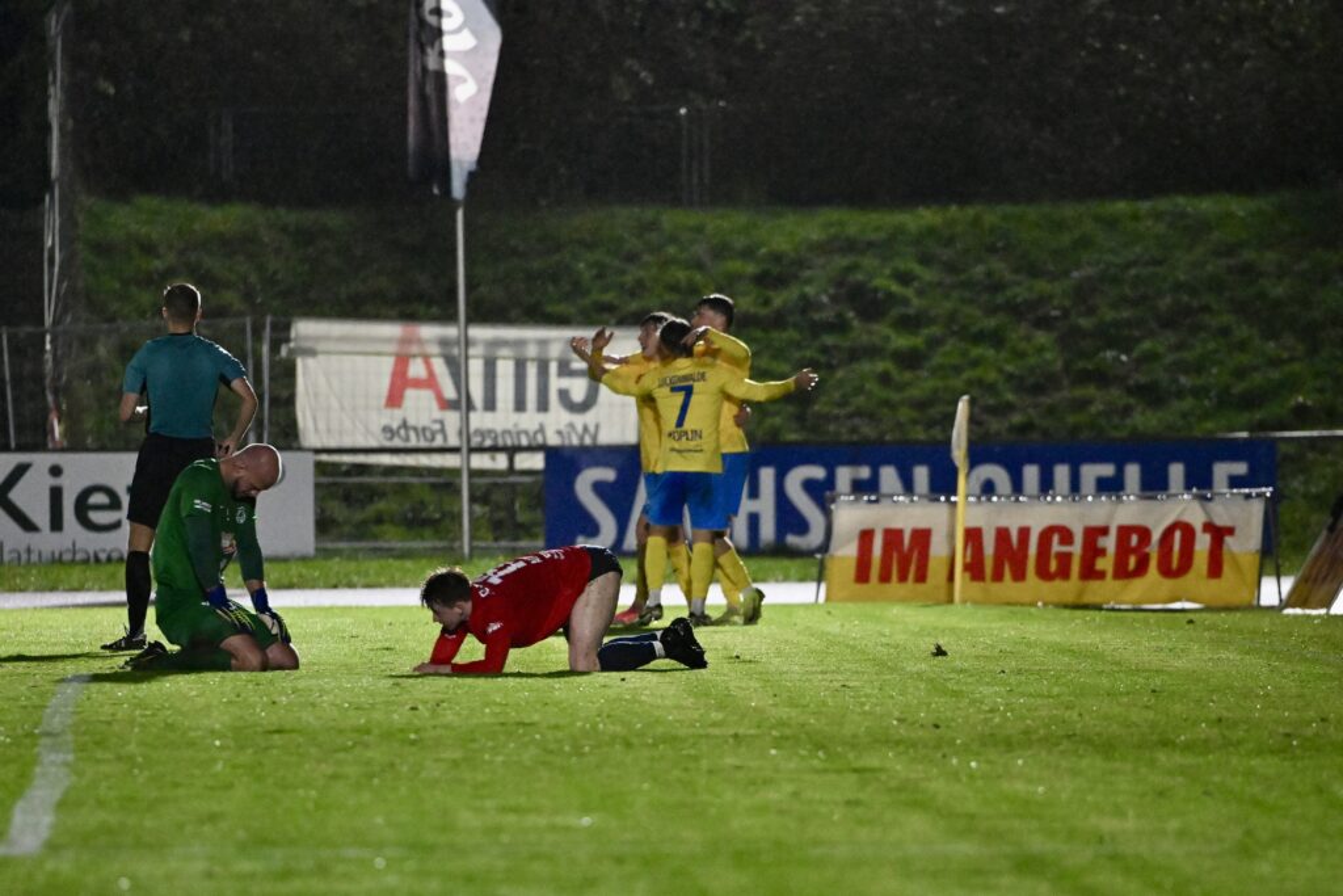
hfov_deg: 10.3
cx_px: 672
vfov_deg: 6.9
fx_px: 7462
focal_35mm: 200
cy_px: 448
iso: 8000
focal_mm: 200
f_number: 2.8
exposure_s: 1/1600
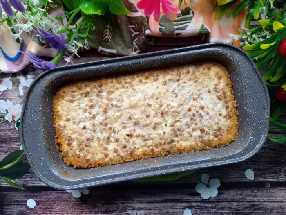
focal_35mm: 25
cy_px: 108
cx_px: 143
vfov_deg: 54.9
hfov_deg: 69.4
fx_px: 207
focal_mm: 4.65
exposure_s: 1/50
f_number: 1.8
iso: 400
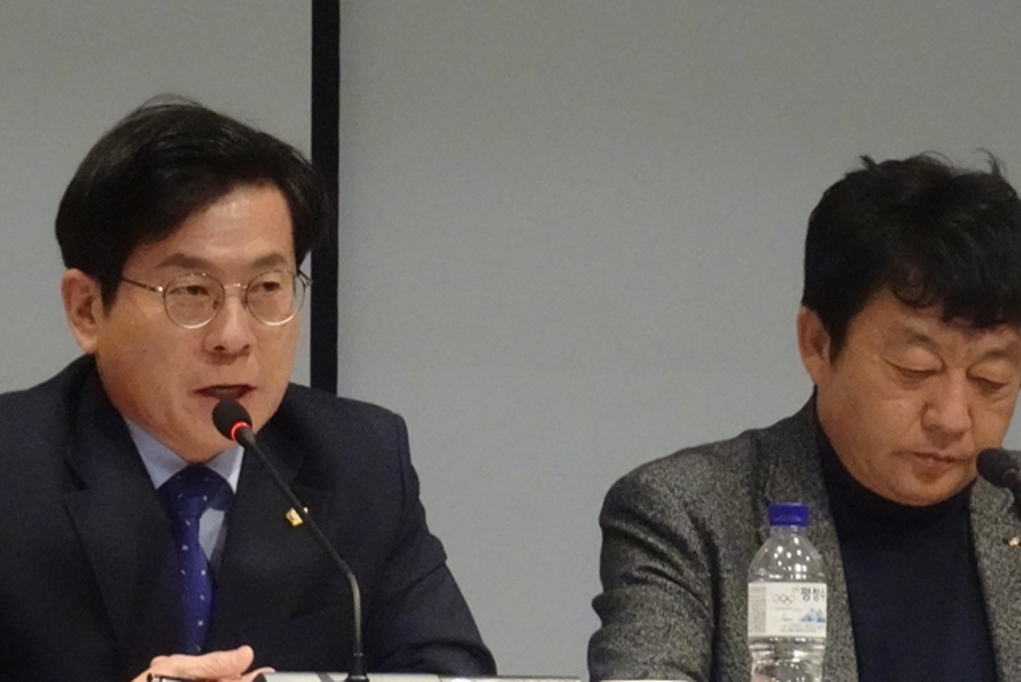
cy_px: 555
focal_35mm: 347
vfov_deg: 4.0
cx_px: 527
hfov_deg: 5.9
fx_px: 9845
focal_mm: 34.21
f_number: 6.3
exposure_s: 1/80
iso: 1600
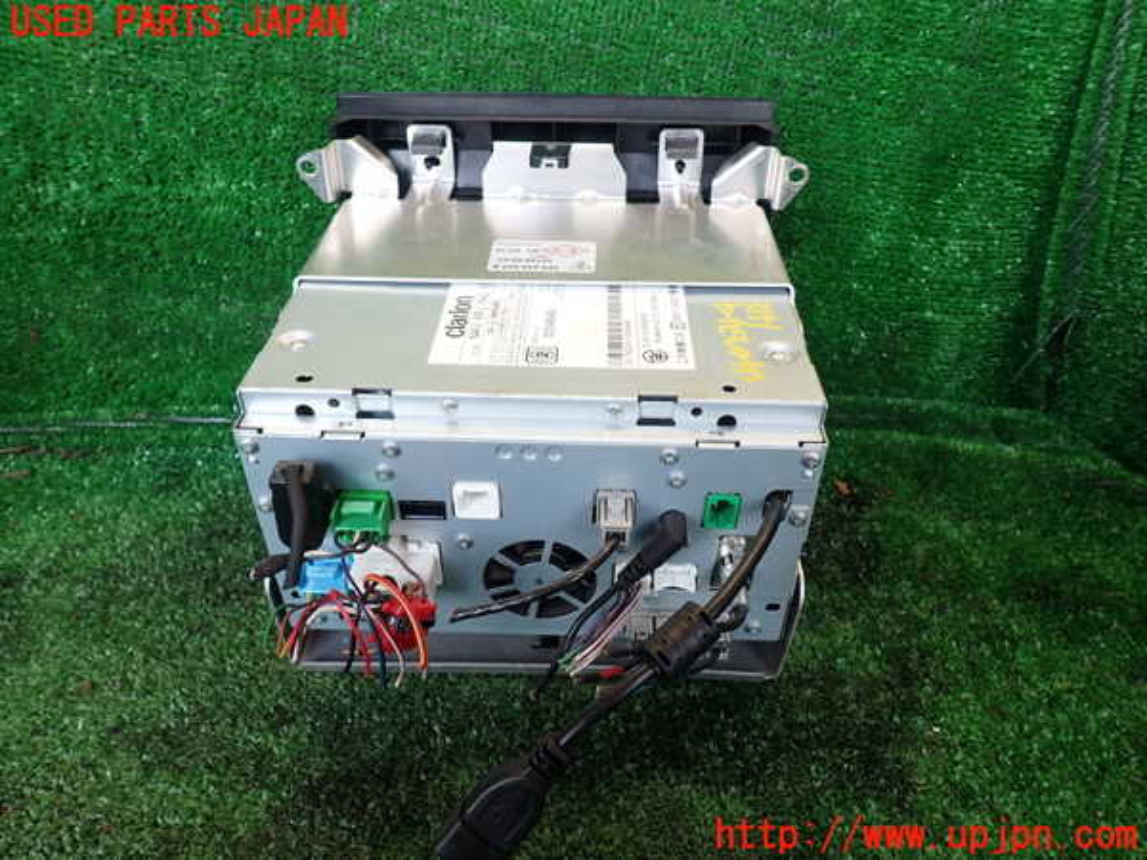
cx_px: 574
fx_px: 828
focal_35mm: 25
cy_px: 430
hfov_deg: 69.4
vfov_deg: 54.9
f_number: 2.8
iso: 100
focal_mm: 4.5
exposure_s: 1/60
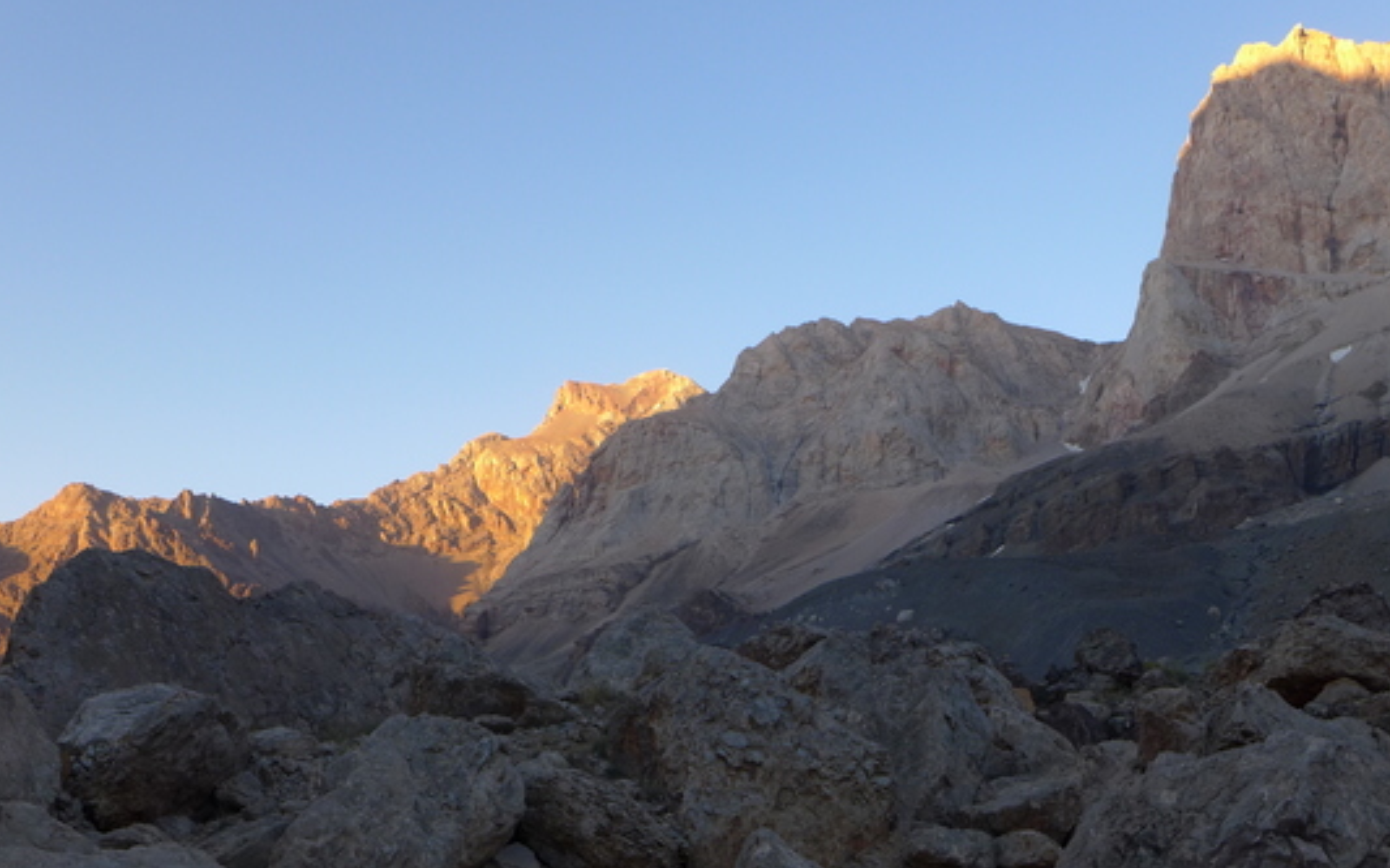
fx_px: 1250
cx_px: 781
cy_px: 514
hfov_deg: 58.0
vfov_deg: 38.2
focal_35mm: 33
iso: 80
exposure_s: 1/160
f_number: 2.8
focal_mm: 4.7
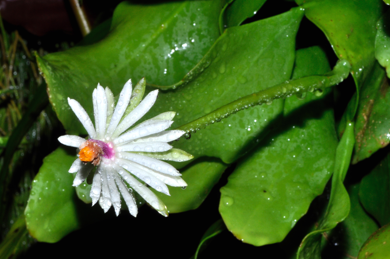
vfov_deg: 8.0
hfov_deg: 12.1
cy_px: 134
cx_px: 200
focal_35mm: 171
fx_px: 1845
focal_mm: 105
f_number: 36
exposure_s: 1/60
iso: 200
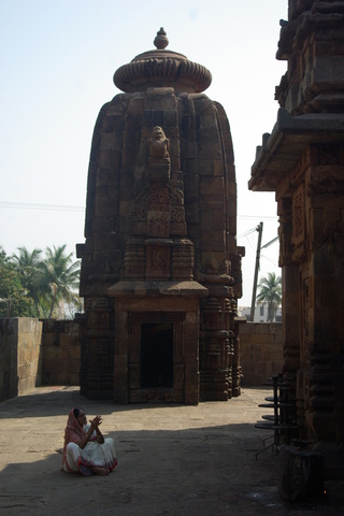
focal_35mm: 57
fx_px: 817
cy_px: 258
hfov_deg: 23.8
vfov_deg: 35.1
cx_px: 172
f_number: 5.6
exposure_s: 1/90
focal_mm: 38
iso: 100
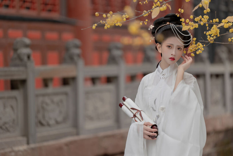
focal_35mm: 200
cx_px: 116
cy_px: 78
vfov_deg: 6.9
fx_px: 1294
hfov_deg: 10.3
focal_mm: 200
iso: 400
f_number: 2.8
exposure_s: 1/320
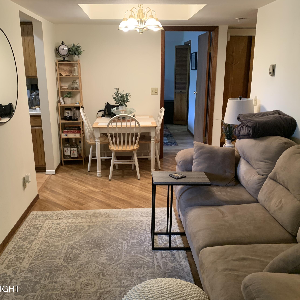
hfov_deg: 52.5
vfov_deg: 52.5
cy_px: 151
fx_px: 304
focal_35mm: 31
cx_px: 144
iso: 200
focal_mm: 4.25
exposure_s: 1/60
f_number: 1.8
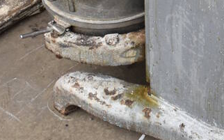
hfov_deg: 25.9
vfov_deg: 15.2
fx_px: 476
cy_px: -85
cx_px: 187
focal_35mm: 78
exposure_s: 1/125
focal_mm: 18
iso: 360
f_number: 5.6
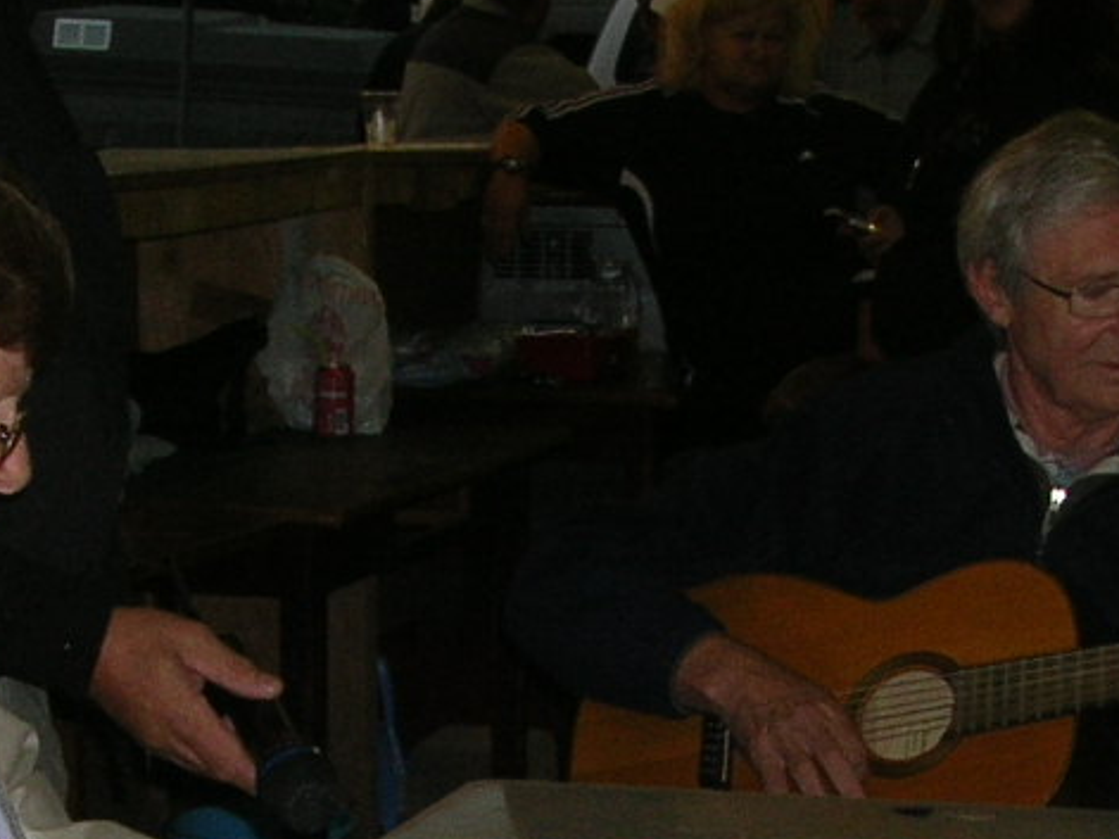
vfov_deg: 12.2
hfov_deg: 16.6
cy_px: 970
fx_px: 3846
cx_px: 615
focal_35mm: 119
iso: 60
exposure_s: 1/60.1
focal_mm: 5.8
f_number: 2.8
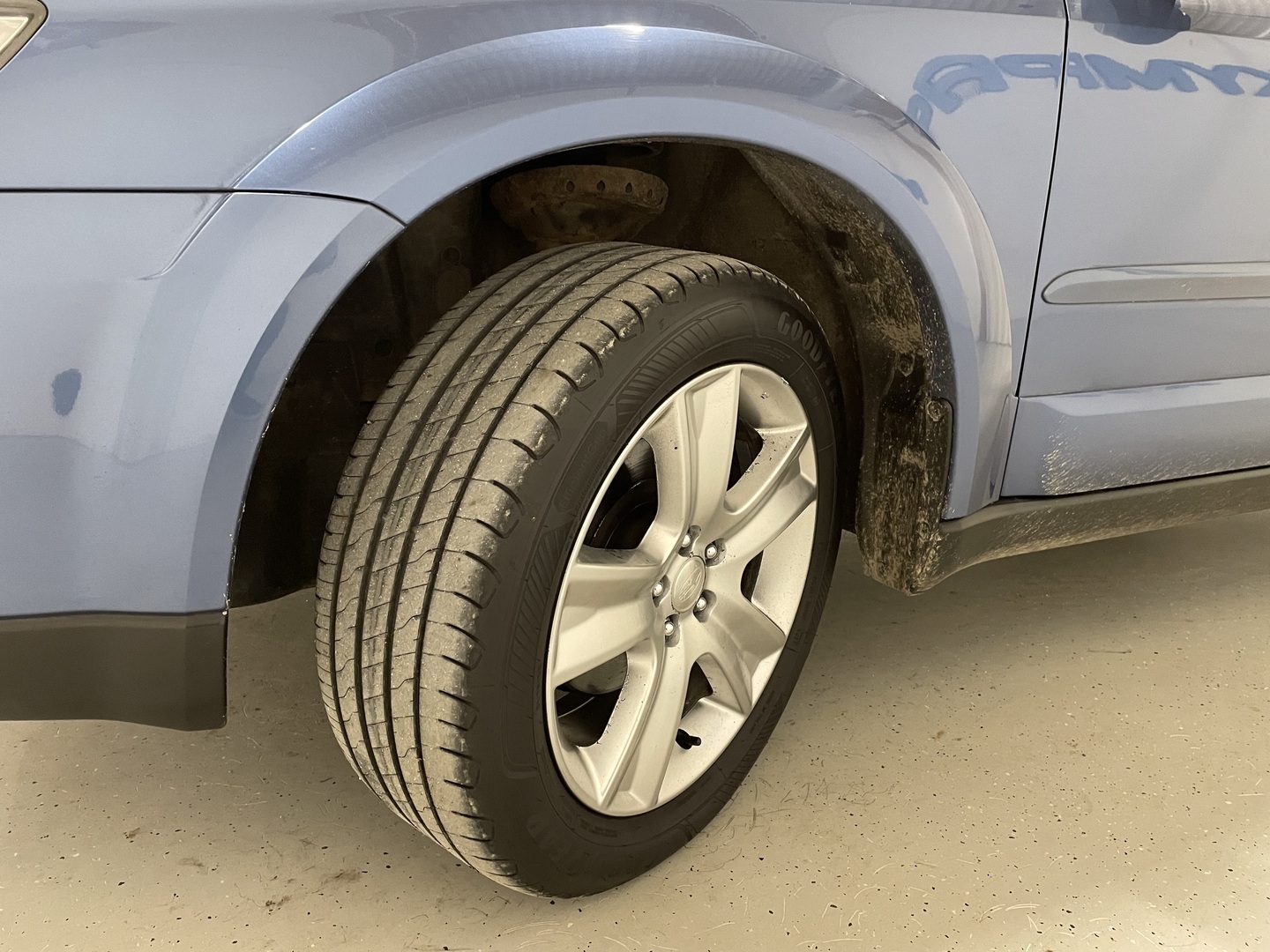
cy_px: 476
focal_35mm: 26
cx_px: 635
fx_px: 954
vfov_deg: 53.1
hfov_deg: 67.3
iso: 500
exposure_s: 1/50
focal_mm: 4.2
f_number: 1.6
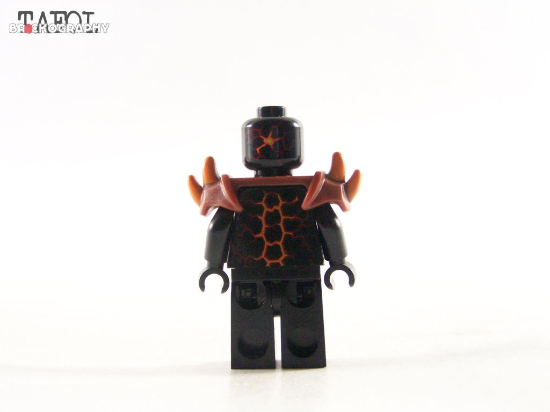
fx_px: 1065
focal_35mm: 67
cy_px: 206
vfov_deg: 21.9
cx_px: 275
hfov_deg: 29.0
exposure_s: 1/60
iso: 400
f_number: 3.2
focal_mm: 11.1
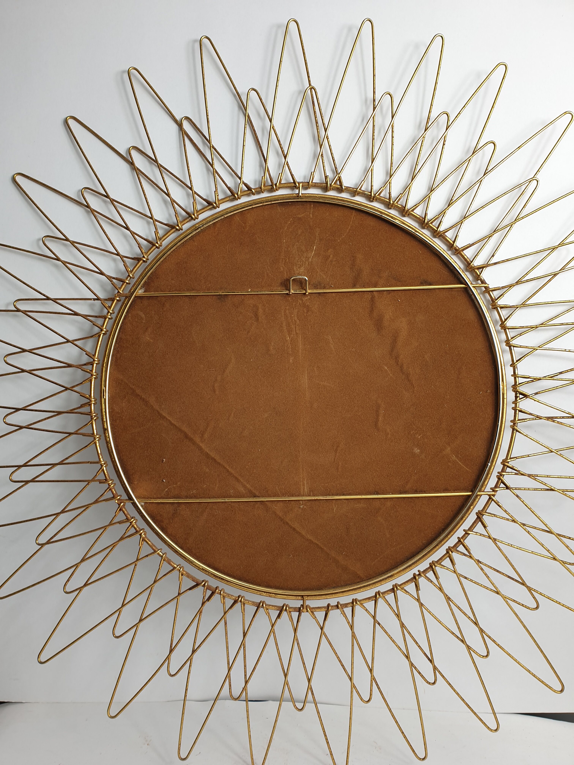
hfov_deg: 53.1
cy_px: 382
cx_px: 287
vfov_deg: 67.3
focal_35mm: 26
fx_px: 575
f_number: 2.4
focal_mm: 4.3
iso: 50
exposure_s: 1/118
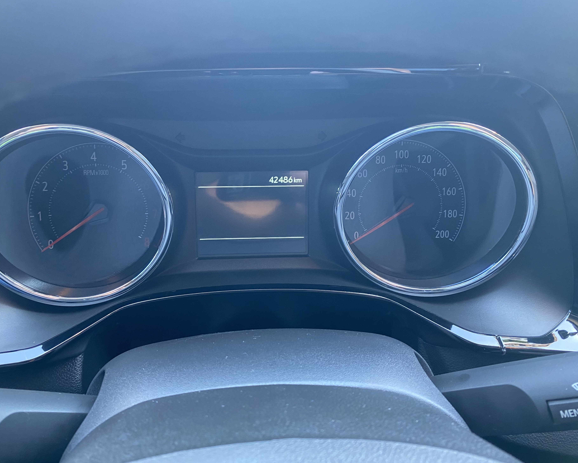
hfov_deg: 62.1
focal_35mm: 28
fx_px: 479
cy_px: 226
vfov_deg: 51.5
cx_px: 264
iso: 250
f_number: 1.8
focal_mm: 4.25
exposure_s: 1/60
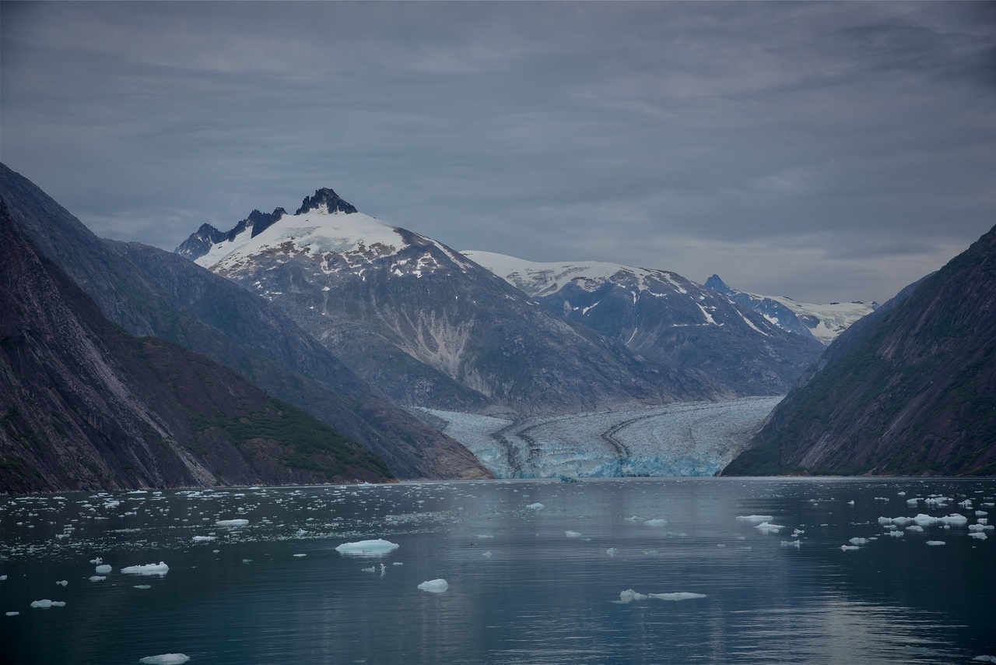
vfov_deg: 17.5
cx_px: 498
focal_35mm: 78
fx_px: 2158
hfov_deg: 26.0
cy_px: 332
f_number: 9
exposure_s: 1/320
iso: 100
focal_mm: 78
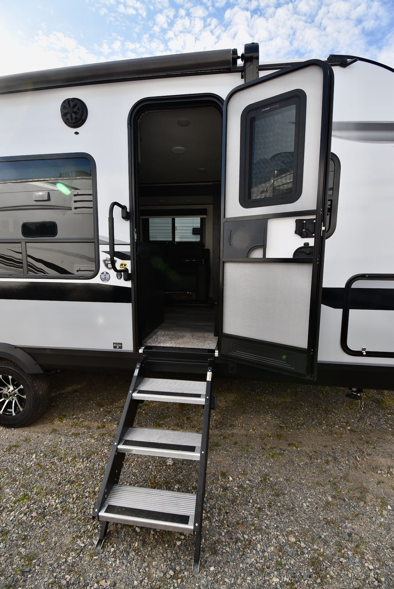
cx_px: 197
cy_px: 294
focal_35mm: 15
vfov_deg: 100.3
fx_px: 246
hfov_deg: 77.5
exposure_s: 1/250
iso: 220
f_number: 8
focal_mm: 10
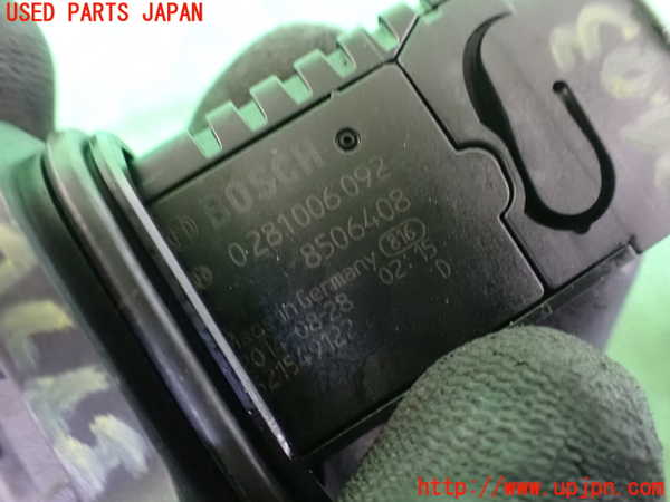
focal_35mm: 30
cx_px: 335
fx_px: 581
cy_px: 251
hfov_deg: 60.0
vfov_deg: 46.8
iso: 1600
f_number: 2.3
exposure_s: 1/25
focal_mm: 5.4
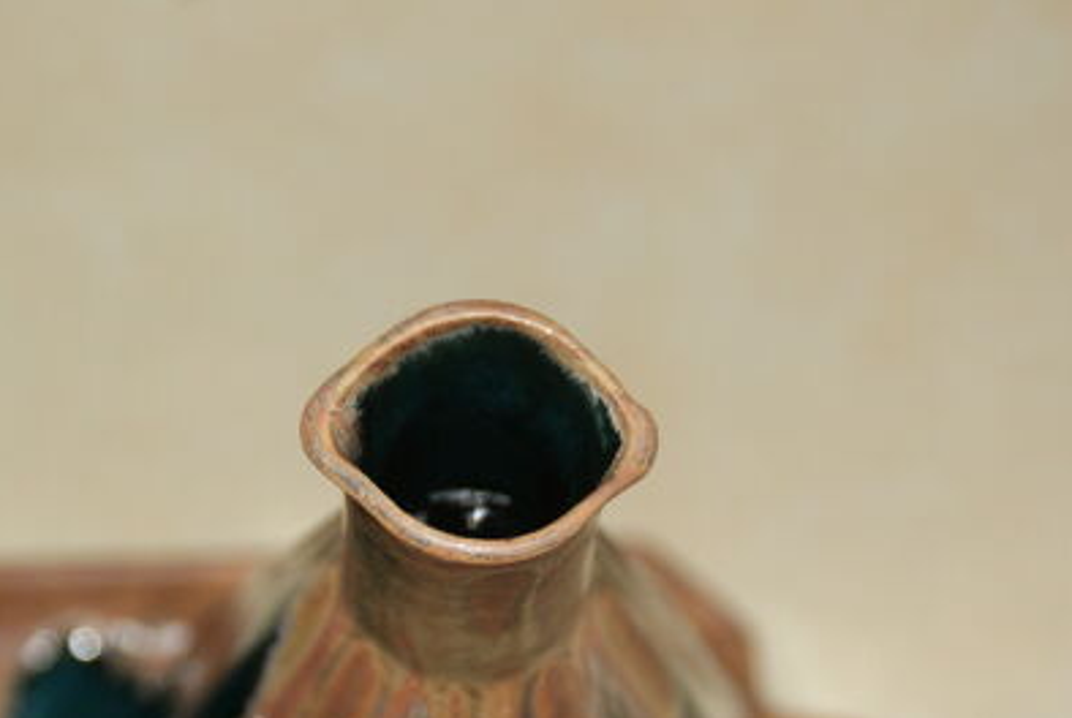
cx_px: 460
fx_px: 3750
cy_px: 519
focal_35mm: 126
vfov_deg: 10.9
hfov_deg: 16.3
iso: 400
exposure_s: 1/80
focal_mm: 55
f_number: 5.6
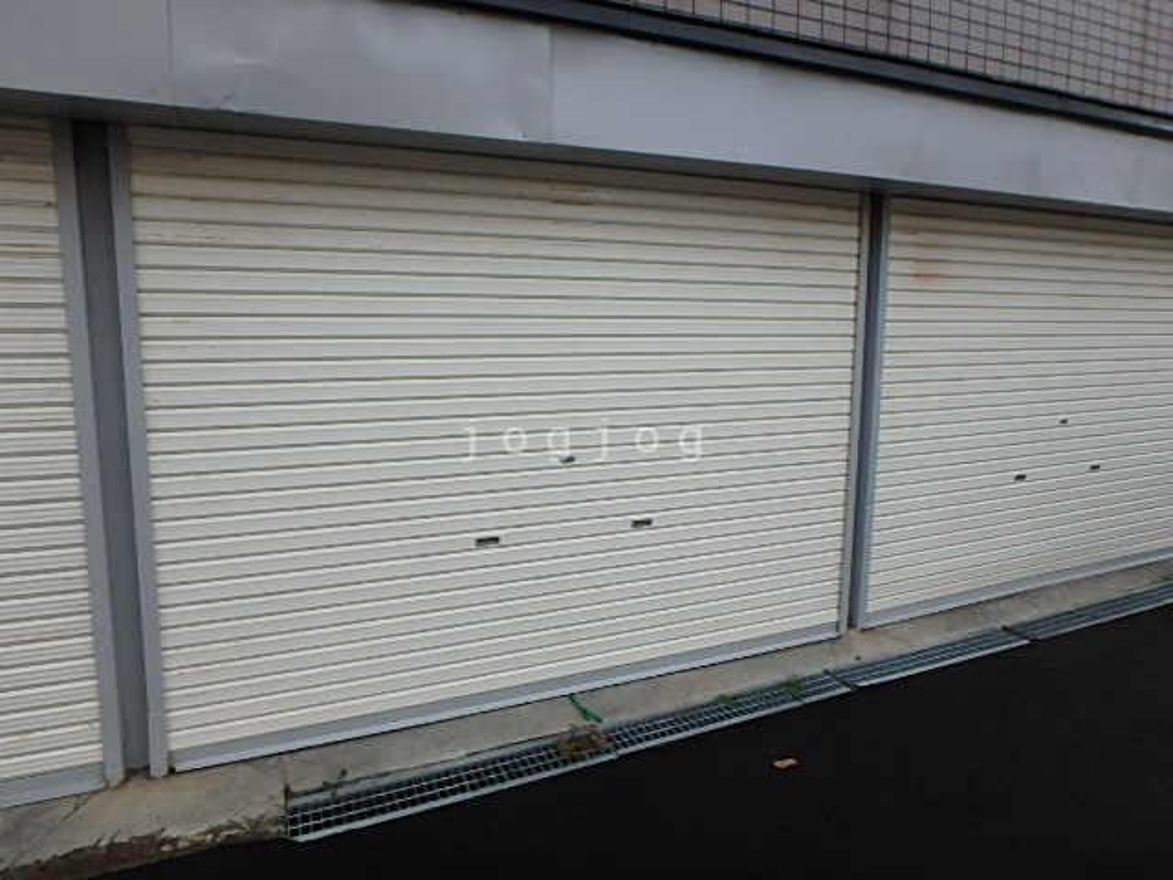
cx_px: 586
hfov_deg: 79.0
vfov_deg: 63.4
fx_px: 712
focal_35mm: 21
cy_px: 440
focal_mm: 3.7
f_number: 3.5
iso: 125
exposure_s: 1/160
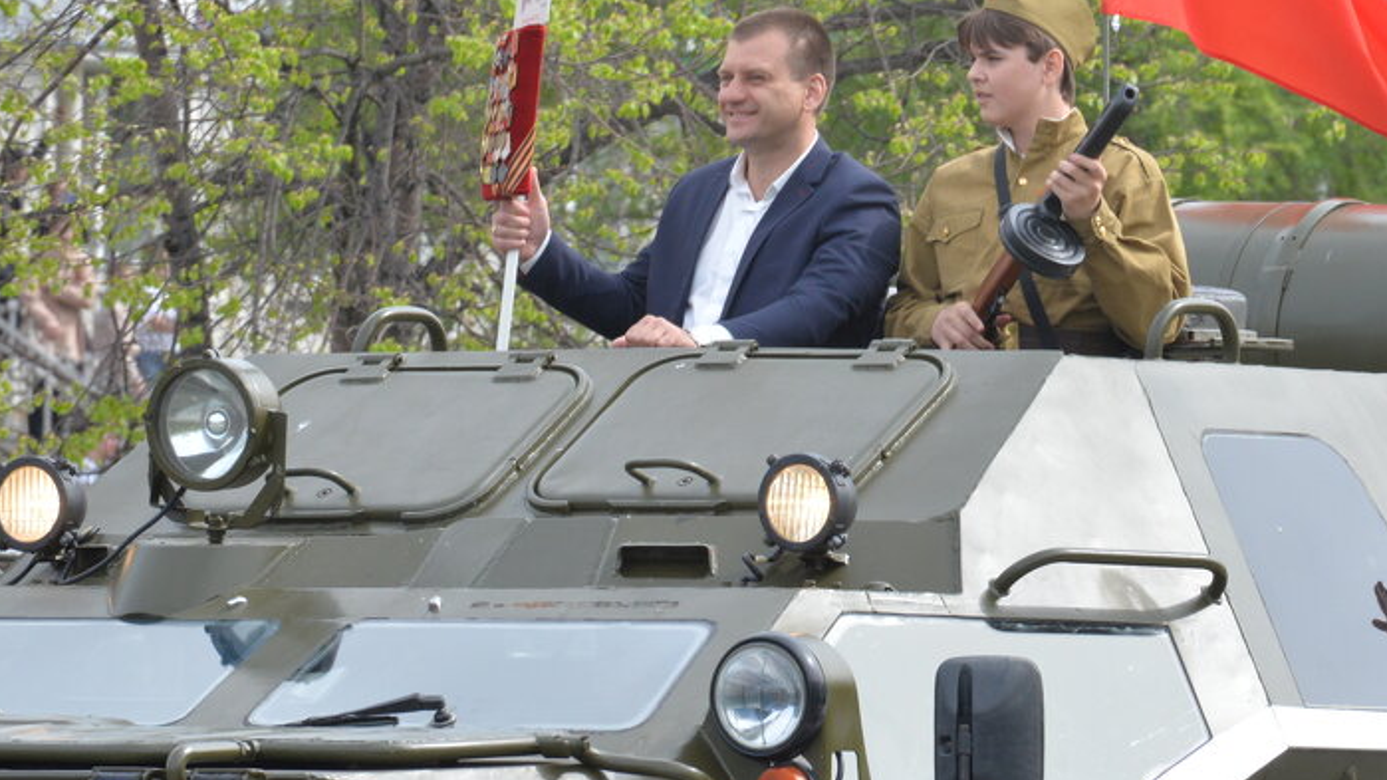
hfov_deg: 4.4
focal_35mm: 486
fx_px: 17872
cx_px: 806
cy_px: 59
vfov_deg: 2.5
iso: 1000
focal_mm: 270
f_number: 14
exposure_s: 1/320
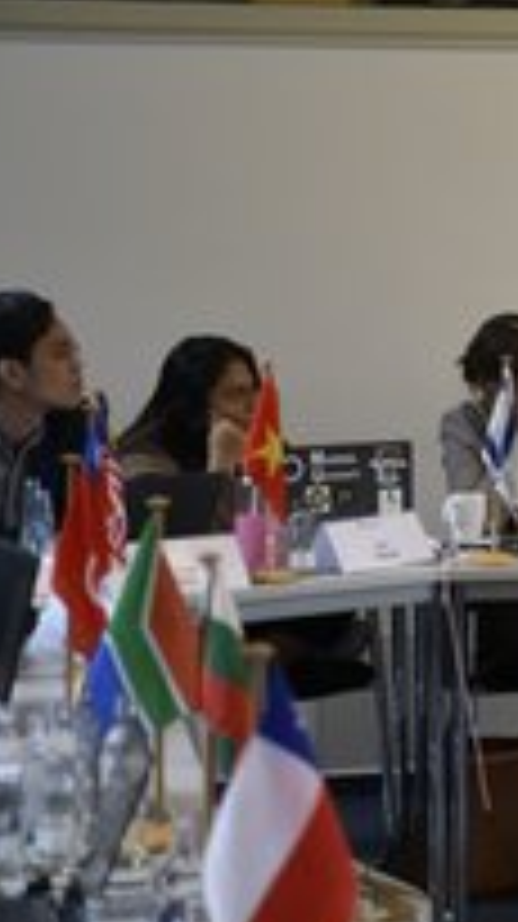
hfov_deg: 8.0
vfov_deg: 14.7
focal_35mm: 146
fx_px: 3572
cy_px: 351
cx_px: 887
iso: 320
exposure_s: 1/100
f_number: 3.5
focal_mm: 46
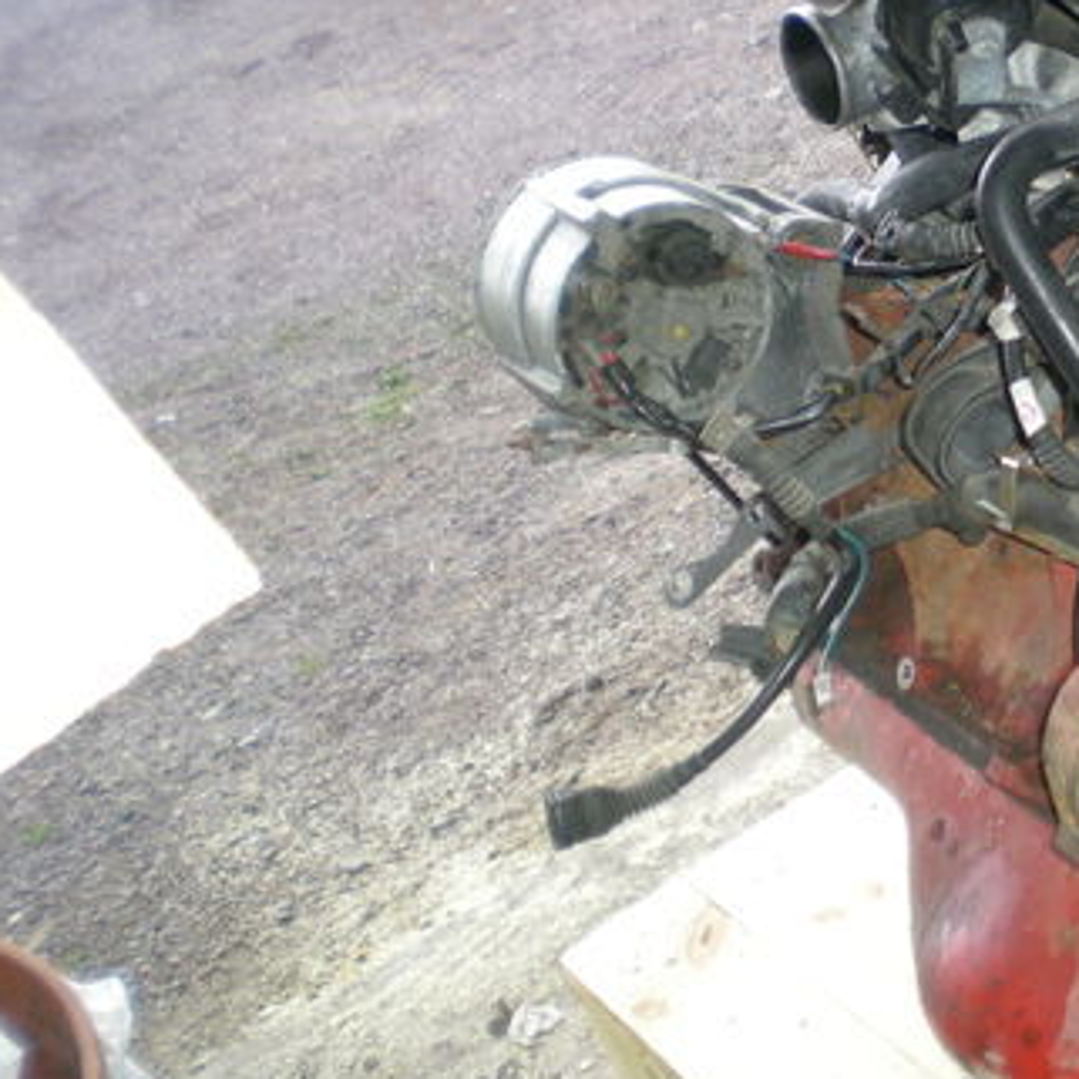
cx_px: 1066
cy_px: 393
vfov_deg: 25.6
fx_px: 2363
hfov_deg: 24.6
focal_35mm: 67
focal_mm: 6.3
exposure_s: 1/135
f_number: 3.1
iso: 100
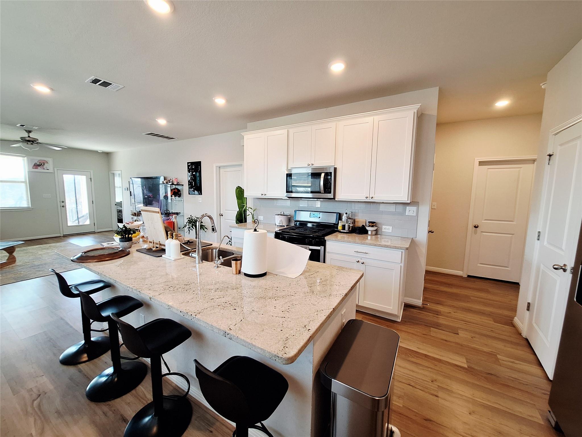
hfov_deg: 106.2
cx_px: 291
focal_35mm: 13
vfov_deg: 89.9
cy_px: 218
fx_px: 219
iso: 100
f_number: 2.2
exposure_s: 1/40
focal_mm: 1.74
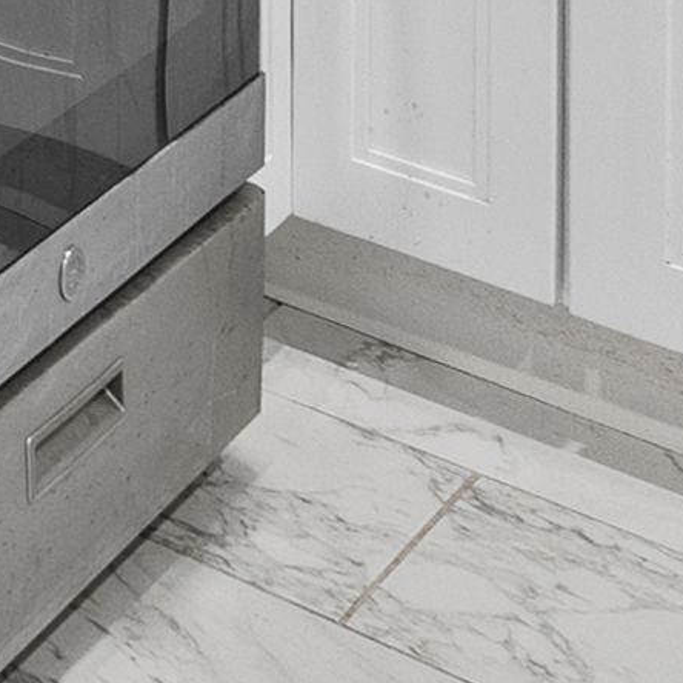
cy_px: -988
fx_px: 2522
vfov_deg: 12.1
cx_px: -1189
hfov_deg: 11.3
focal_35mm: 113
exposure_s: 1.3
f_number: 8
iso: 200
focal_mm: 10
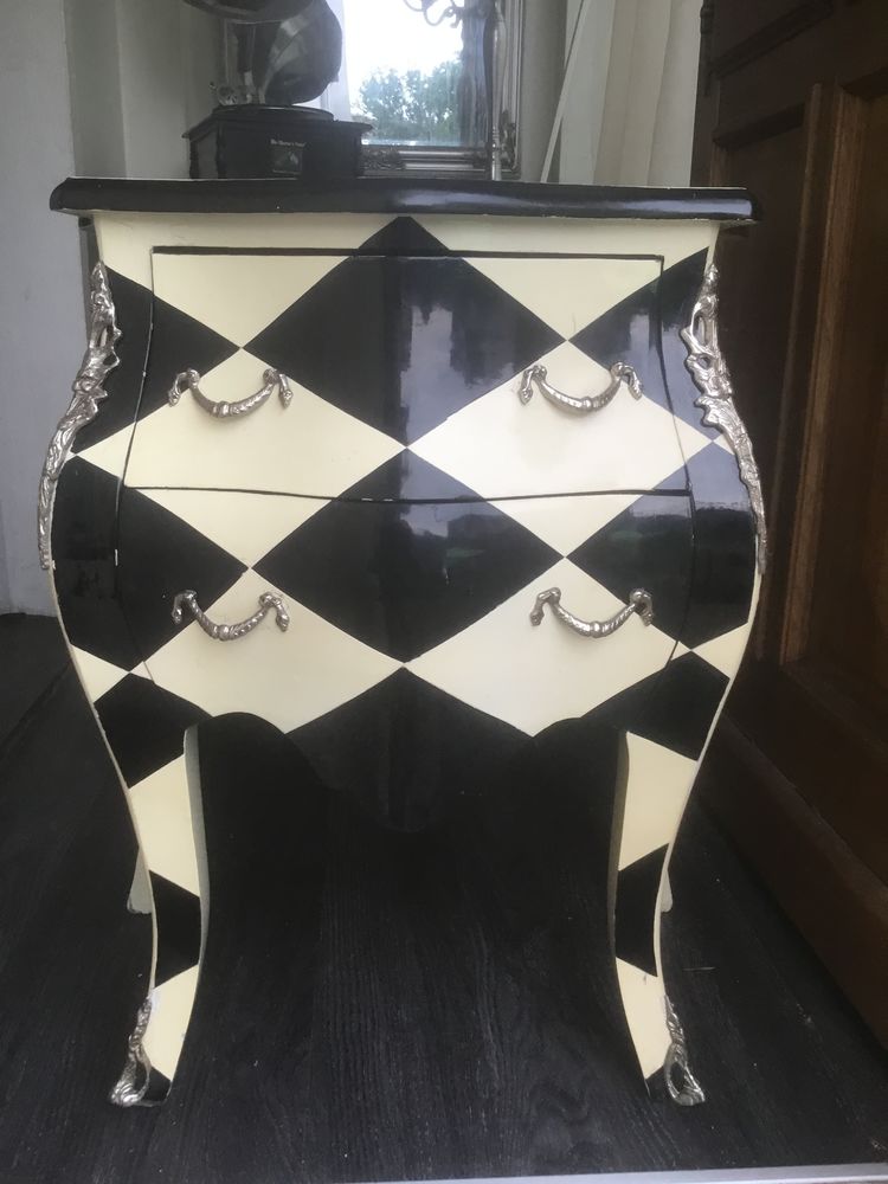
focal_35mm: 31
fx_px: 1060
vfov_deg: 58.4
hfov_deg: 45.4
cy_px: 592
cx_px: 444
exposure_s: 1/33
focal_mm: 3.3
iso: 40
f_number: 2.4
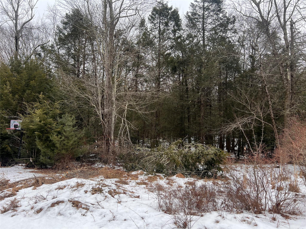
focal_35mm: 26
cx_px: 153
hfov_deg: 67.3
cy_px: 114
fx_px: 230
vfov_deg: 53.1
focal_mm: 5.7
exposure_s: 1/297
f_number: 1.5
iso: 50
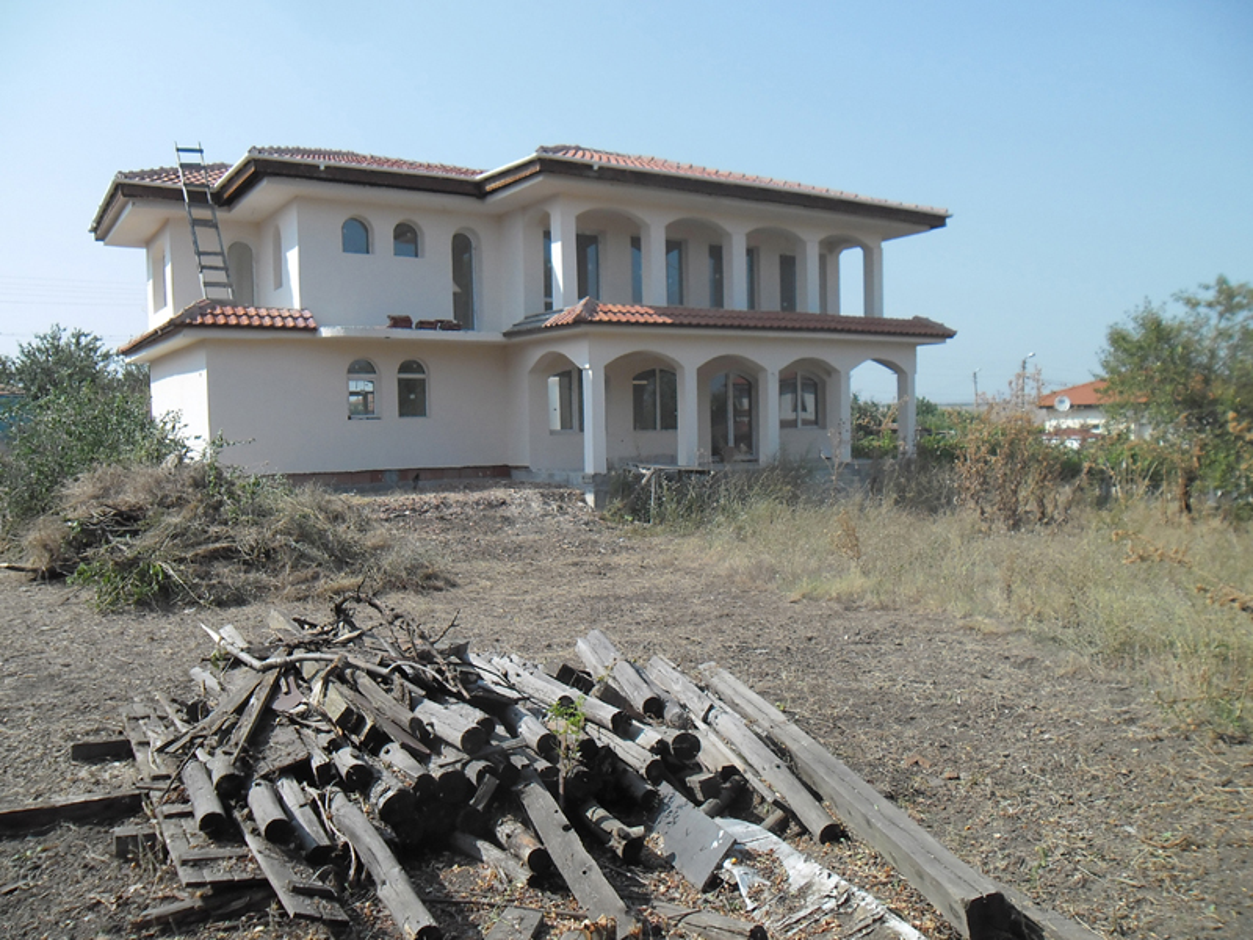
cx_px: 626
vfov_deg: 51.4
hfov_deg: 65.3
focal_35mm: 27
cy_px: 470
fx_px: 977
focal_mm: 4.9
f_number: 3.5
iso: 80
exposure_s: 1/635
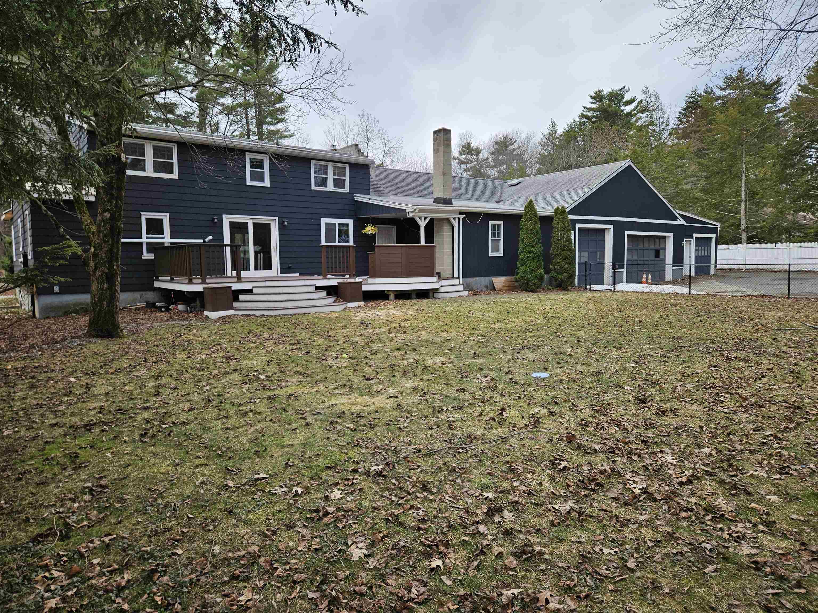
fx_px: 544
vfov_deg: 58.9
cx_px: 409
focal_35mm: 23
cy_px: 306
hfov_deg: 73.9
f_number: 1.8
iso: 40
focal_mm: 5.4
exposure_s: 1/1218
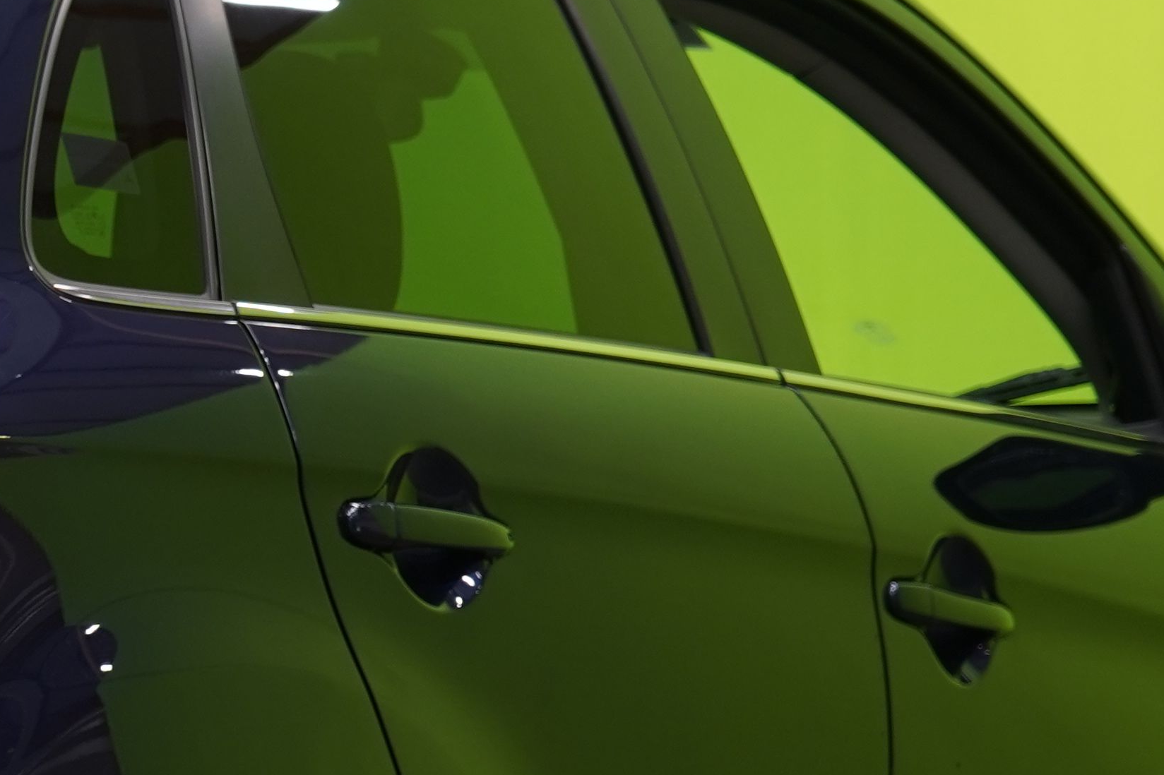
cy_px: 678
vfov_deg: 5.6
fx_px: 7887
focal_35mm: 244
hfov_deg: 8.4
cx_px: -219
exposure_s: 1/25
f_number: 5.6
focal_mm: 67
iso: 400
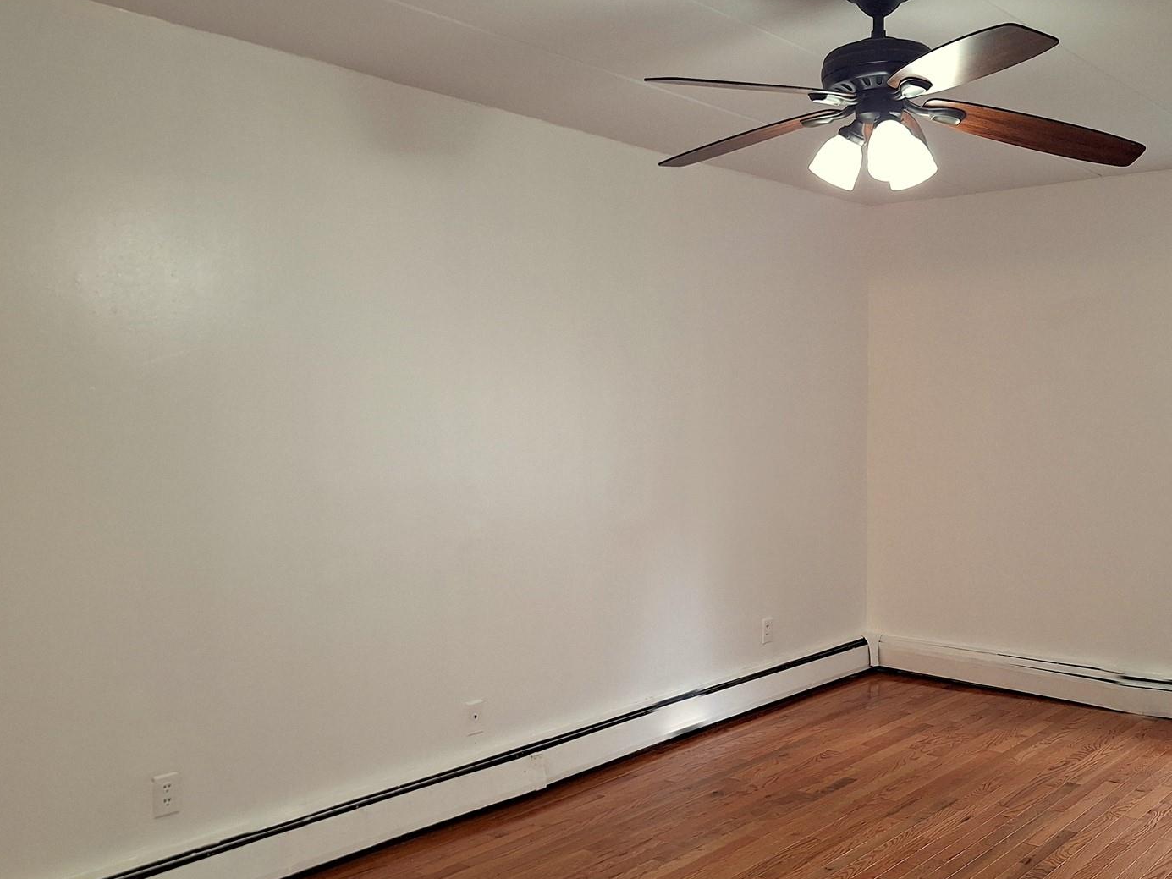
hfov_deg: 53.3
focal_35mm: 34
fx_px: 1151
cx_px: 739
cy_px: 493
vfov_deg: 41.7
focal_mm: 5.54
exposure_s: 1/40
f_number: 1.8
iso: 25
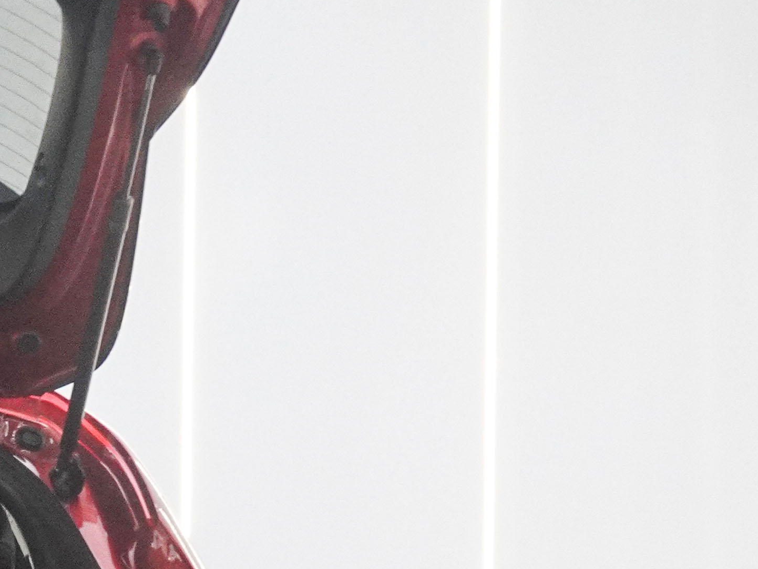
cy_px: 683
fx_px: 3679
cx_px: -333
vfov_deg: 8.7
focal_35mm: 168
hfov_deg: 11.3
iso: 2000
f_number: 6.3
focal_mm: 28
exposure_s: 1/80
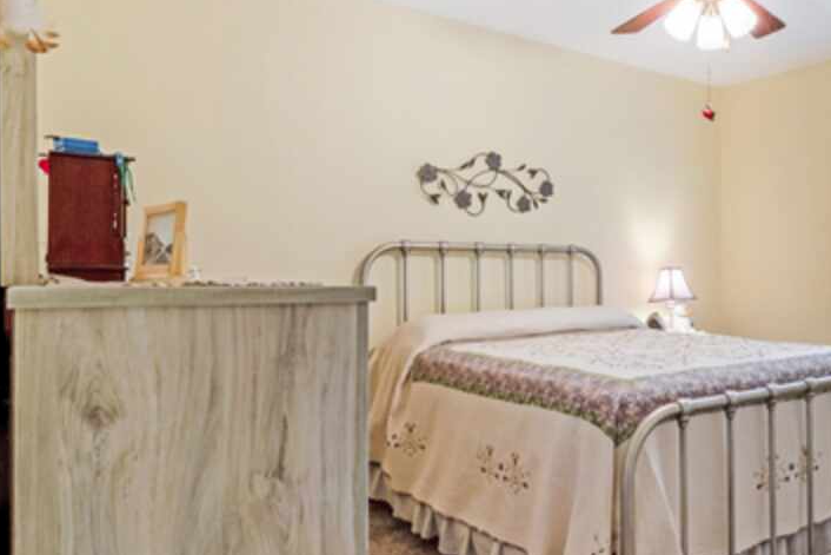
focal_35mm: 30
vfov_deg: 43.7
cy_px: 273
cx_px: 637
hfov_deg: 58.4
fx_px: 690
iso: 200
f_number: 9
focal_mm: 11
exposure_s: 1/50
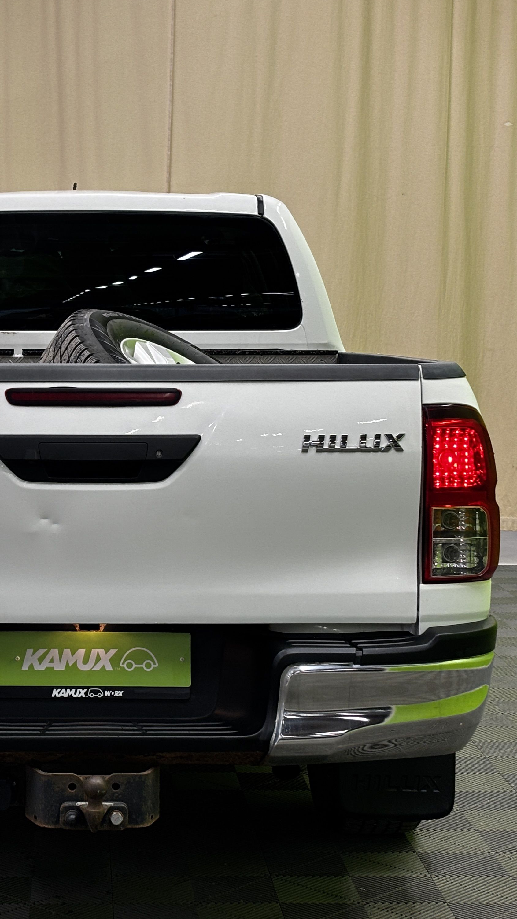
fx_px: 1852
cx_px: 74
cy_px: 459
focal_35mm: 76
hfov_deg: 15.7
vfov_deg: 27.9
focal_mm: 5.96
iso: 40
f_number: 1.6
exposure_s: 1/50
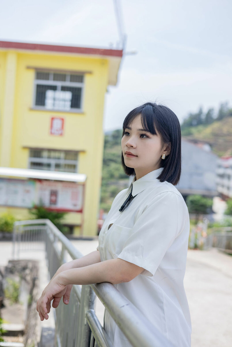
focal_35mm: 50
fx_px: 483
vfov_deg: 39.6
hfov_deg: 27.0
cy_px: 174
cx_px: 116
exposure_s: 1/1000
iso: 125
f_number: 3.2
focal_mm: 50
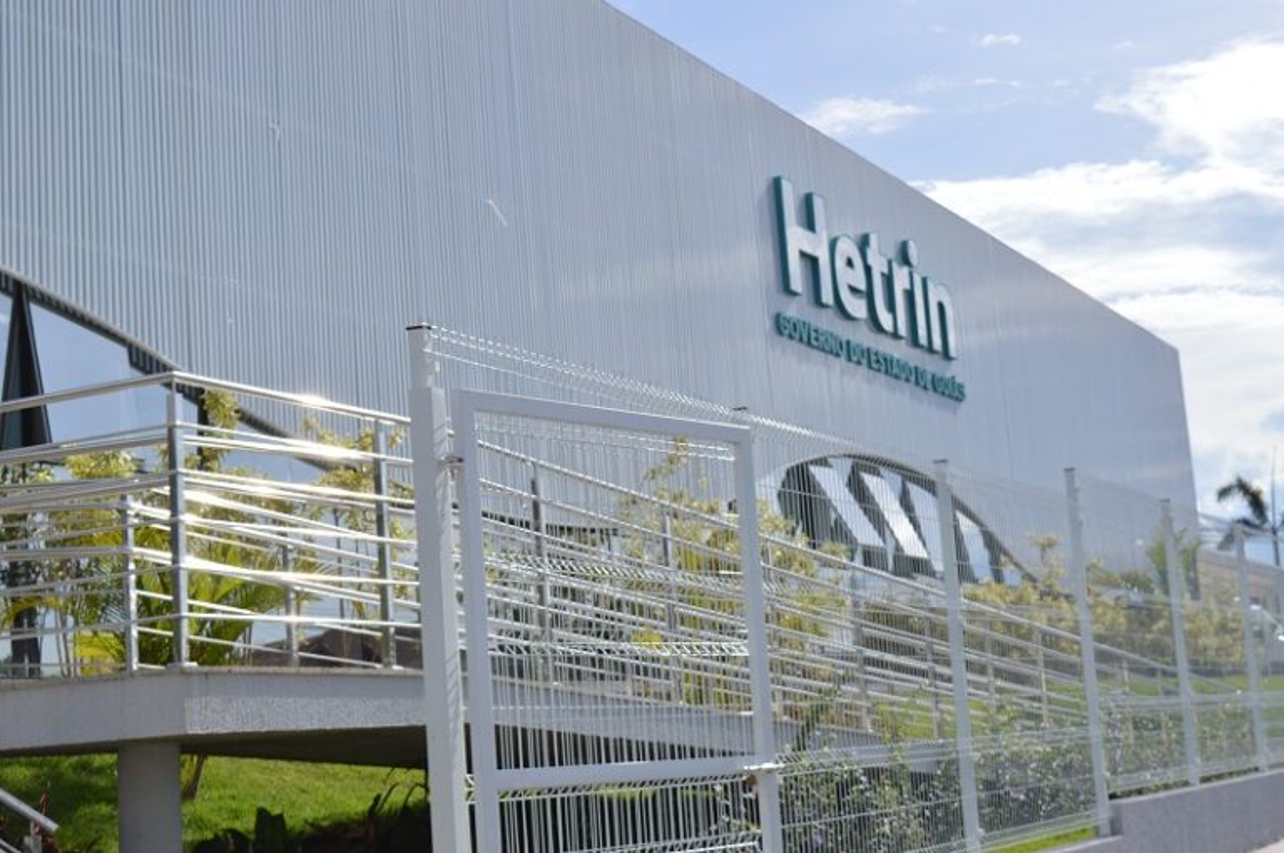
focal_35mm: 57
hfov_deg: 35.1
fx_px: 2030
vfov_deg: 23.7
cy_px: 426
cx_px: 642
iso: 720
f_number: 7.1
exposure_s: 1/4000
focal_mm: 38
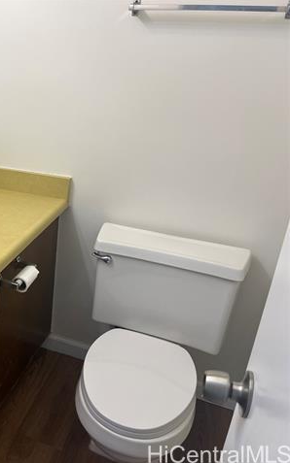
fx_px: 468
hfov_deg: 31.1
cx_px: -20
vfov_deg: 52.8
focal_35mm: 37
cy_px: 231
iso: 40
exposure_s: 1/120
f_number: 1.6
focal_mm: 5.1
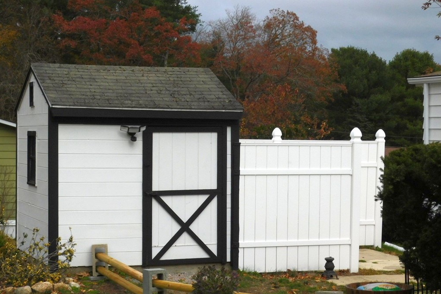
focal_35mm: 84
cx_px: 220
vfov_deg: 16.3
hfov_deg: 24.2
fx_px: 1029
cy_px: 160
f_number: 4.4
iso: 125
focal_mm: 14.2
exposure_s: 1/1250
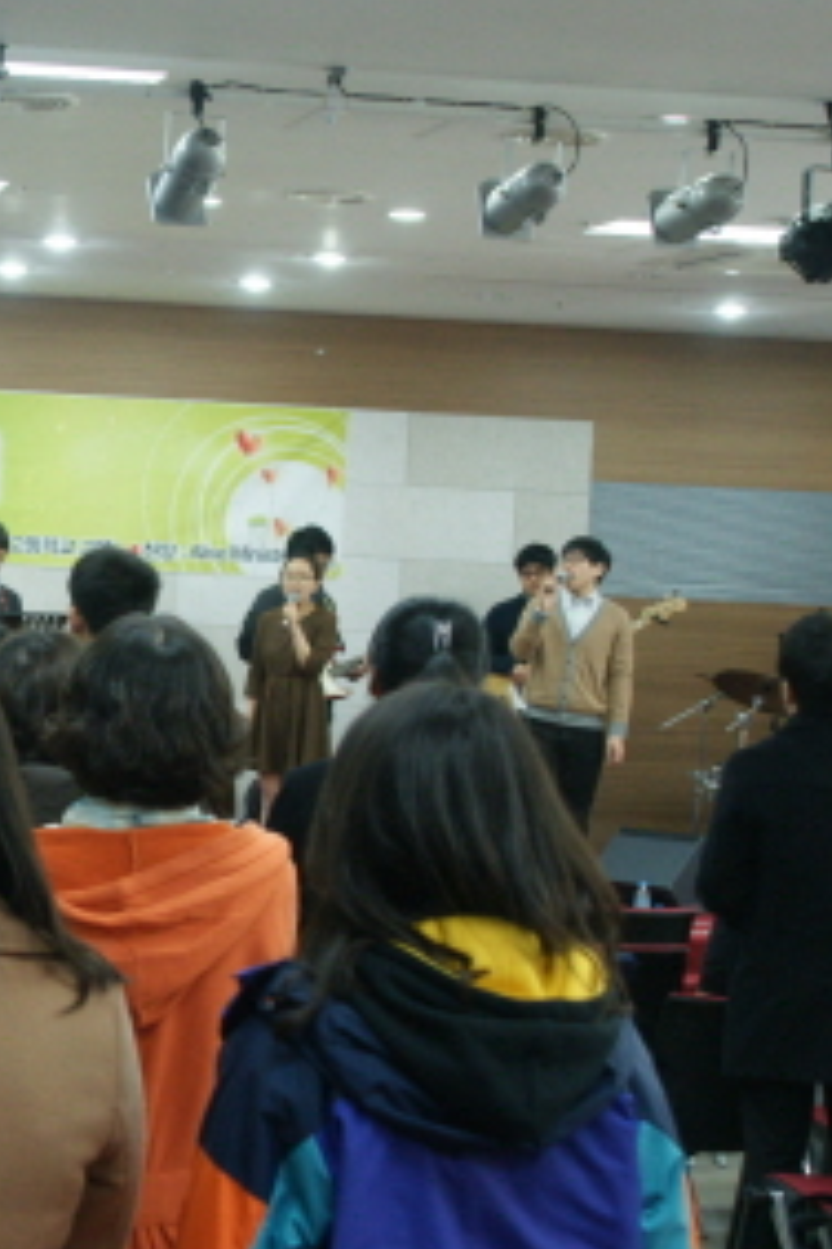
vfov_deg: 24.4
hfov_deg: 15.7
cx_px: -230
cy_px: 720
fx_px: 2877
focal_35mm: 83
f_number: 4
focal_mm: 26
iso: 640
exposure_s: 1/50
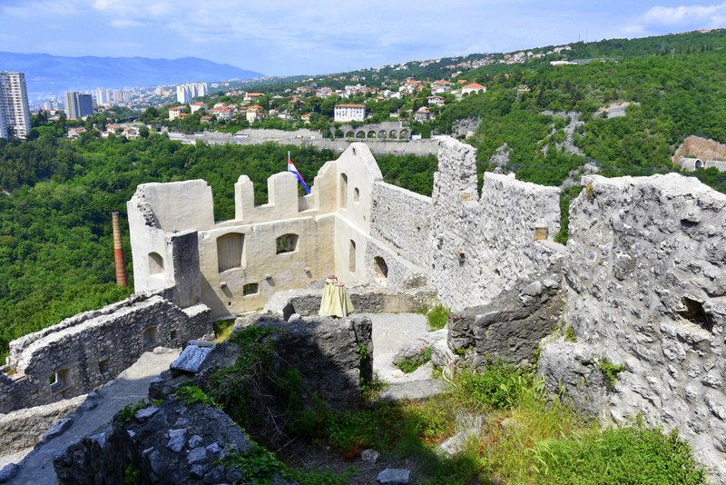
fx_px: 545
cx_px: 363
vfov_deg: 48.0
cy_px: 242
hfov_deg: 67.4
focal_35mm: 27
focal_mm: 18
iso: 100
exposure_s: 1/250
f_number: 8
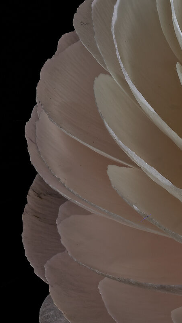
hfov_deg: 3.7
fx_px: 2829
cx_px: 277
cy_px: 94
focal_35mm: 330
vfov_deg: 6.5
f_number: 14
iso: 100
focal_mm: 105
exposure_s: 1/13
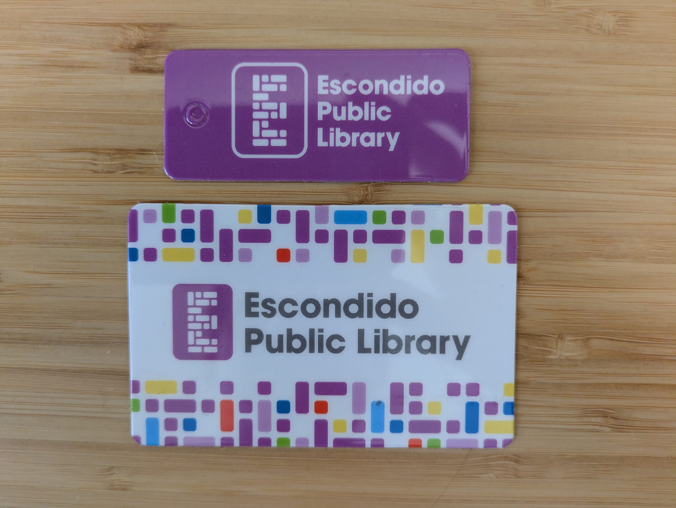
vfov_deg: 54.9
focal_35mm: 25
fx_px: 488
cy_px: 254
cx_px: 338
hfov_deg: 69.4
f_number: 1.89
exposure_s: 1/100
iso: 436
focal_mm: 5.43
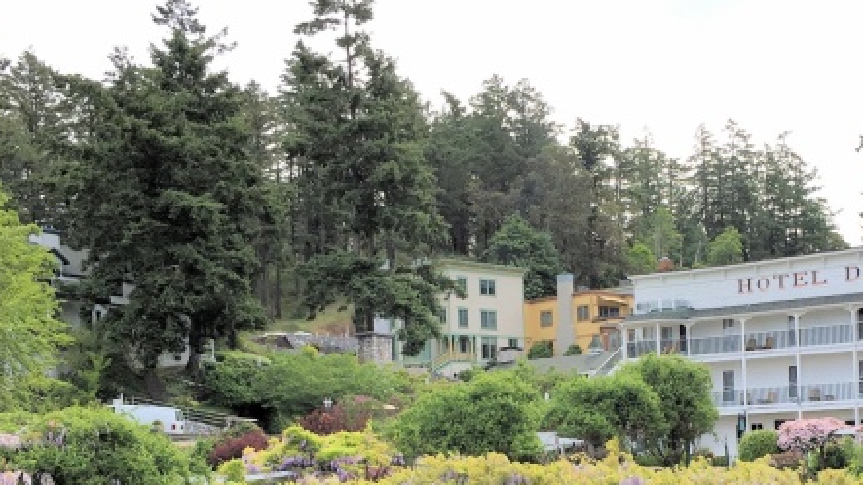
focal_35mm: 57
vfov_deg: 20.5
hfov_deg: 36.3
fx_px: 1304
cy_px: 475
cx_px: 567
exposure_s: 1/761
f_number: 2.2
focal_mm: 4.15
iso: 25
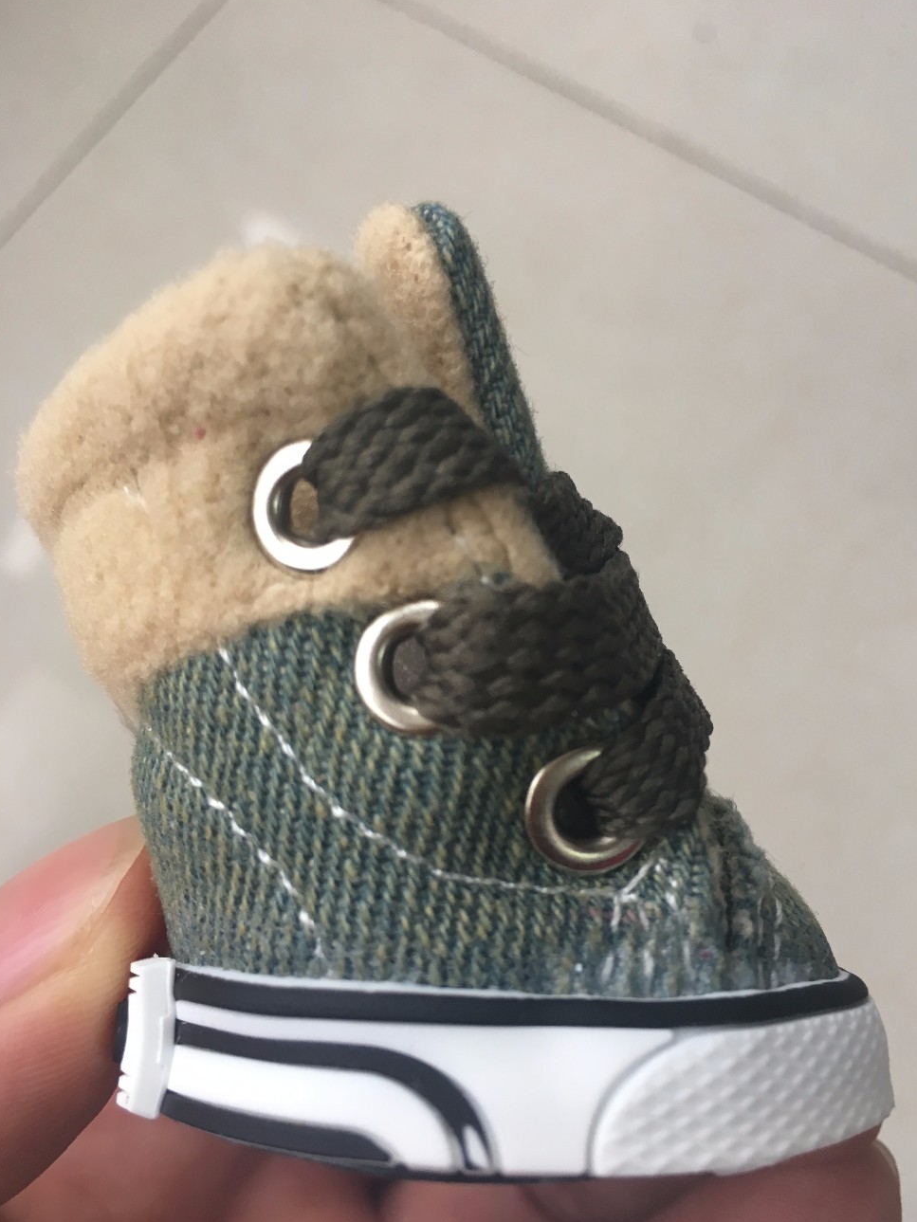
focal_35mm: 30
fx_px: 1059
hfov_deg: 46.8
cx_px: 468
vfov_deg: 60.0
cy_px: 627
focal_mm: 4.15
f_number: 2.2
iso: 80
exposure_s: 1/33
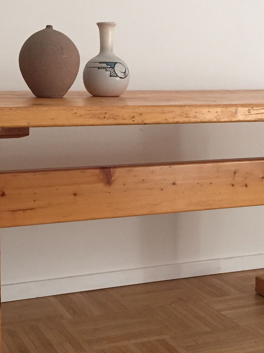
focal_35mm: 64
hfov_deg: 22.9
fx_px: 651
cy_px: 151
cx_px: 127
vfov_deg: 30.2
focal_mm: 4.15
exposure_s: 1/33
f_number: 2.2
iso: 200
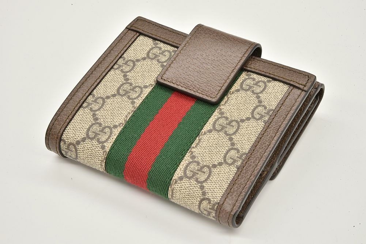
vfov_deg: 13.0
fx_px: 1068
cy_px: 122
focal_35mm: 105
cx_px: 183
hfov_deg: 19.5
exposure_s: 1/8
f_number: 22
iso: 200
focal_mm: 105
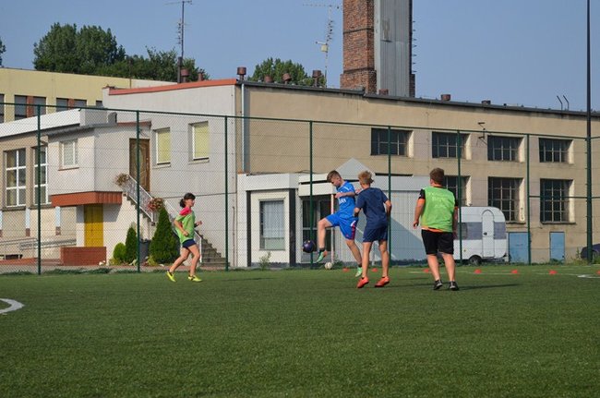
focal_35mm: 82
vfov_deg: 16.5
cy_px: 199
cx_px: 300
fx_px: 1373
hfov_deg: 24.7
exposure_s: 1/1600
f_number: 6.3
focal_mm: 55
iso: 400
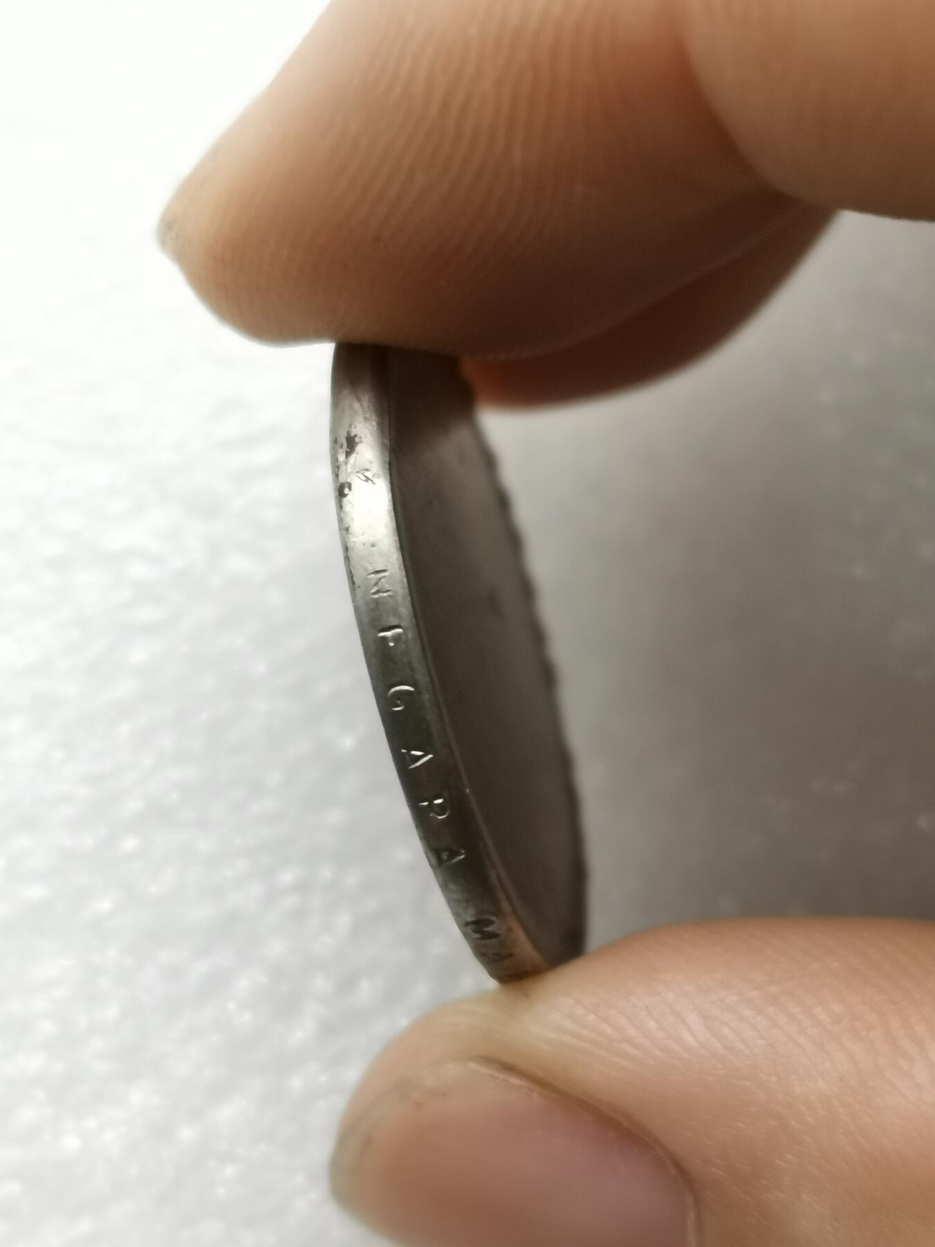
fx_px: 2629
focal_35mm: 73
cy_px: 624
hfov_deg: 20.2
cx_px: 468
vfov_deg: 26.7
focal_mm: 5.56
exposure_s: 1/100
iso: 125
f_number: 1.6
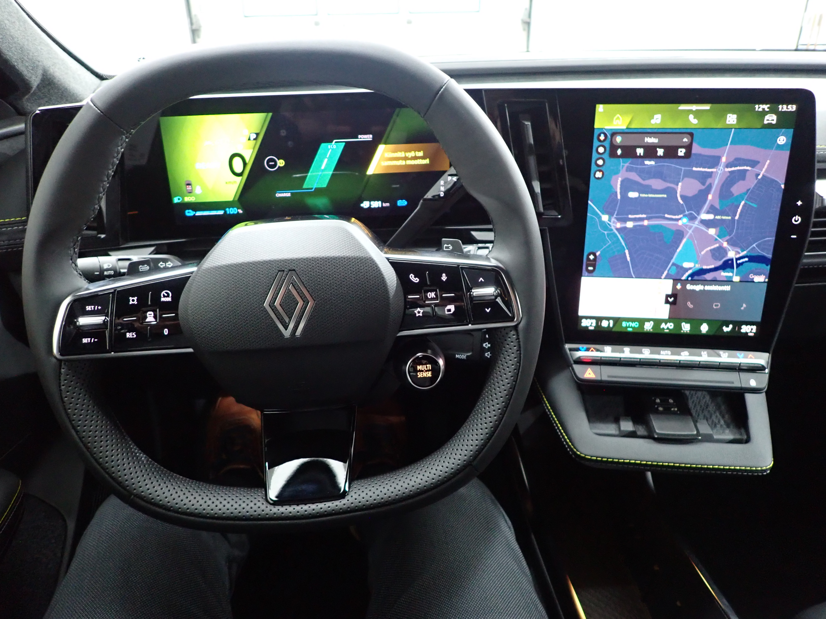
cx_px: 413
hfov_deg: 69.4
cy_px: 310
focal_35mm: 25
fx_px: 597
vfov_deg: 54.9
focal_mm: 4.5
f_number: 2
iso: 800
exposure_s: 1/25
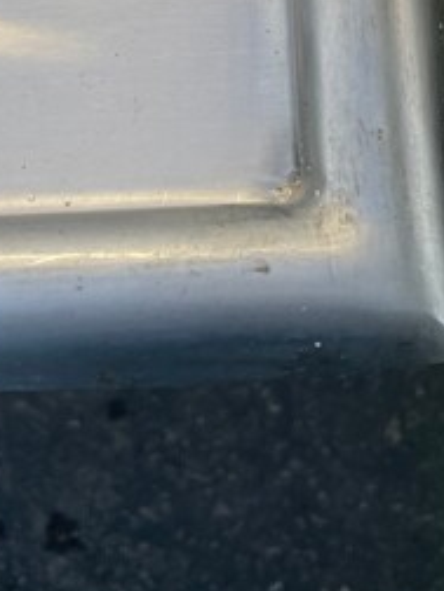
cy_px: -266
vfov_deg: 20.4
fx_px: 1437
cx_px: 193
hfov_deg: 17.6
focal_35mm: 84
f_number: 1.6
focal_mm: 5.1
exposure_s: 1/545
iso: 32
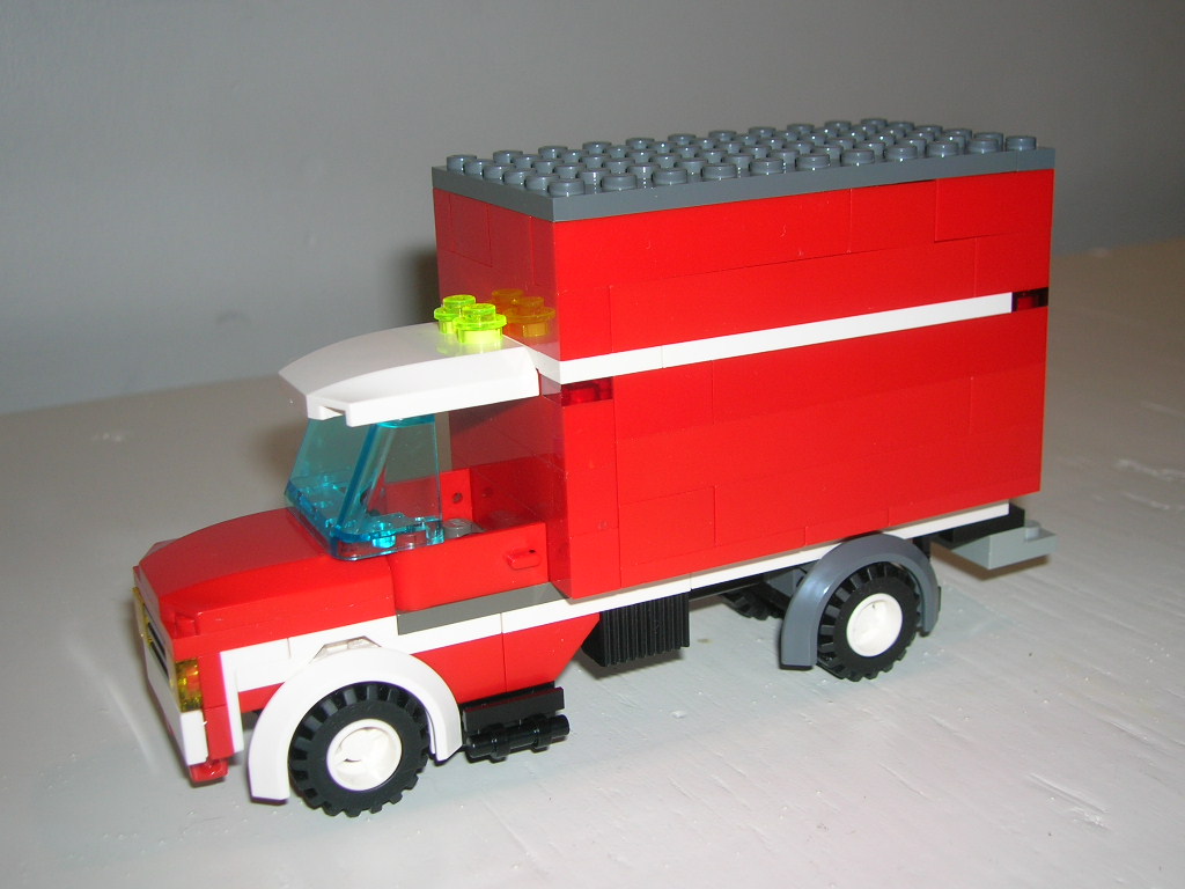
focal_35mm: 42
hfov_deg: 44.8
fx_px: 1438
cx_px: 592
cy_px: 444
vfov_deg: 34.3
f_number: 3.1
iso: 50
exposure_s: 1/60.1
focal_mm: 7
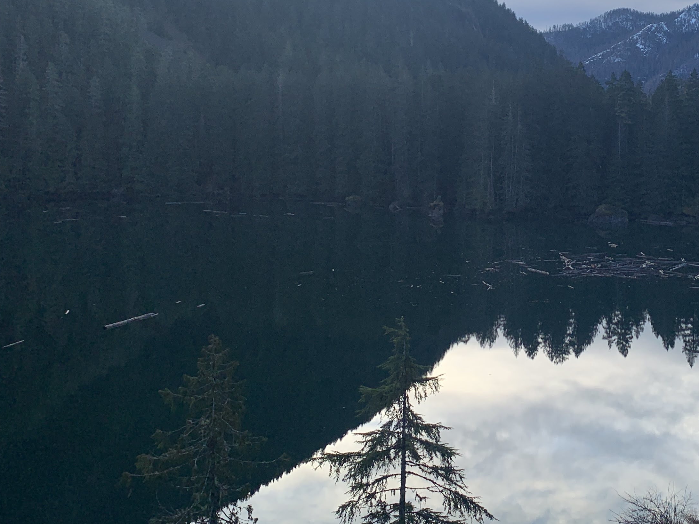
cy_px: 153
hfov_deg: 38.6
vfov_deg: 29.9
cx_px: 529
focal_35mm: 48
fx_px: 969
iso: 25
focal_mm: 4.25
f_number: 1.8
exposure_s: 1/1021
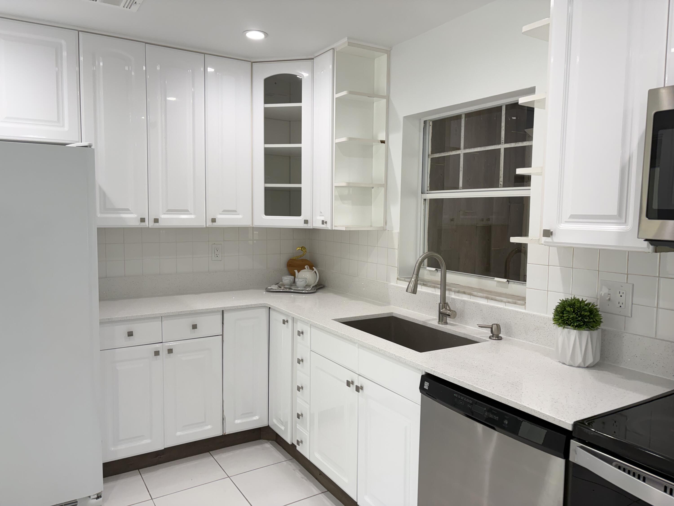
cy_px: 253
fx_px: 506
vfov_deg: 53.1
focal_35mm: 26
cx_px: 337
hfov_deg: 67.3
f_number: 1.6
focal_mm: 5.96
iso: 64
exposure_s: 1/120
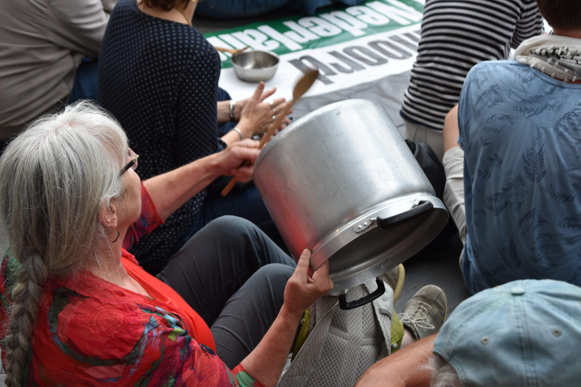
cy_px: 201
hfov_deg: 30.1
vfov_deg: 20.3
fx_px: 1081
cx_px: 287
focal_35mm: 67
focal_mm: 40
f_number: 5
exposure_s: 1/100
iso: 400
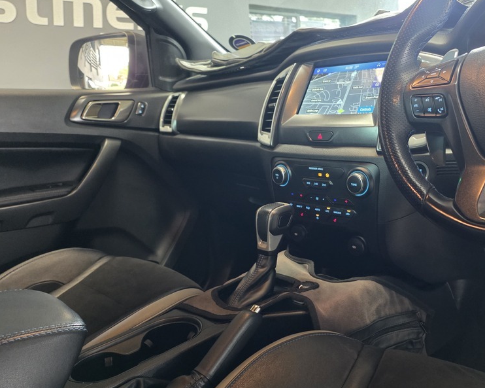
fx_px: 445
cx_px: 301
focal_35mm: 31
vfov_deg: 46.8
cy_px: 232
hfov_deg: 56.6
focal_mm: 6.25
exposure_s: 1/100
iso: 2000
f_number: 1.7
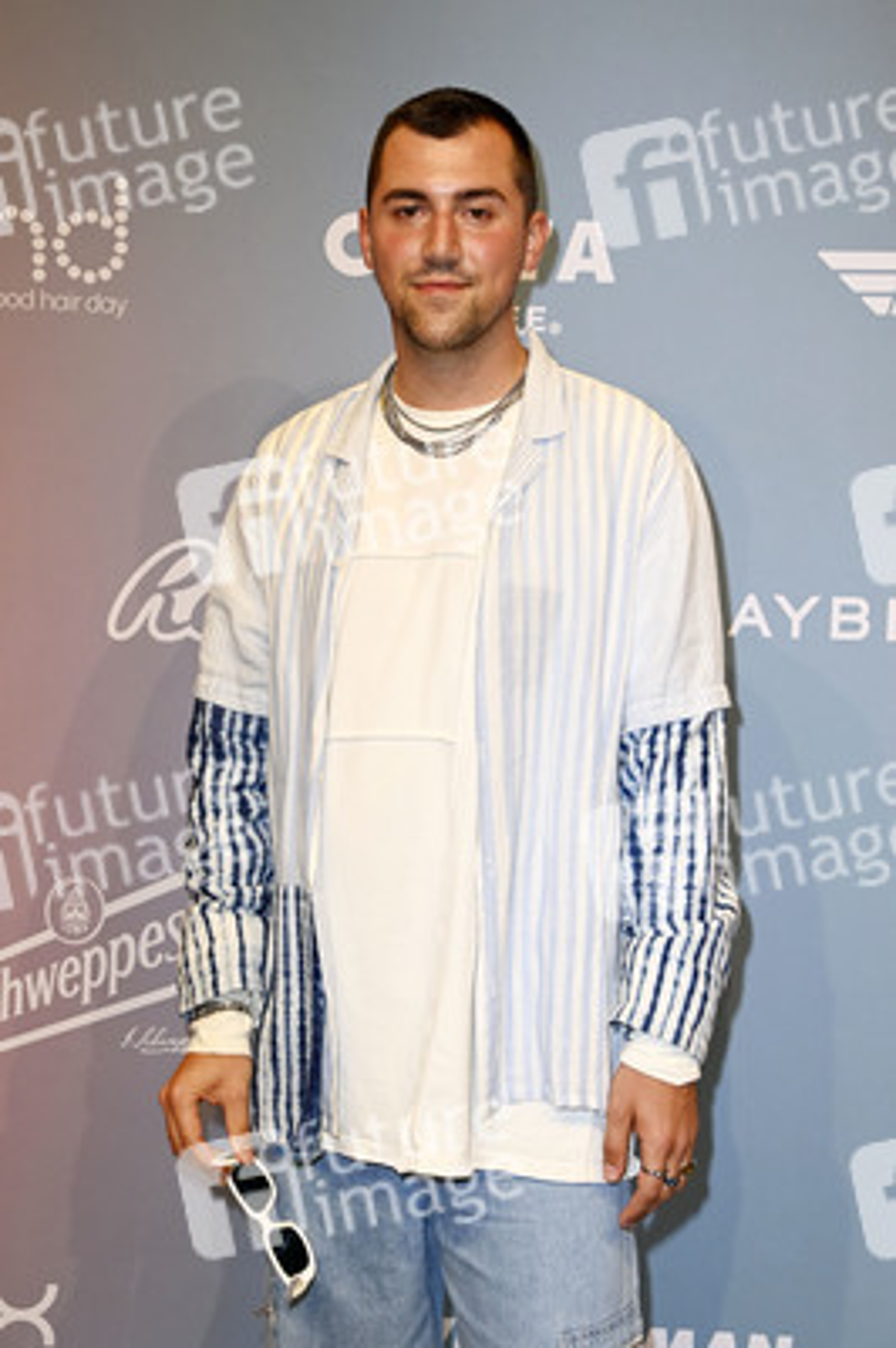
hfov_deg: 21.9
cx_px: 448
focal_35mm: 62
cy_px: 674
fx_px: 2319
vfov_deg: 32.4
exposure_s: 1/250
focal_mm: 62
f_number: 5.6
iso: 400
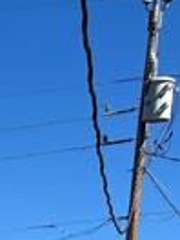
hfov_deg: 8.8
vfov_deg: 10.8
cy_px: 605
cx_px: -264
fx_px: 1047
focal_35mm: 151
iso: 50
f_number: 1.5
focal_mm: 5.7
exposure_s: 1/5076
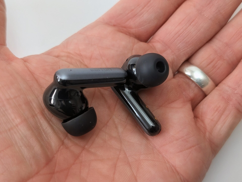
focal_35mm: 49
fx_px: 343
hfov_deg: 38.9
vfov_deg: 29.8
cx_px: 121
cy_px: 91
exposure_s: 1/70.4
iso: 70
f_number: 1.68
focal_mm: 6.9
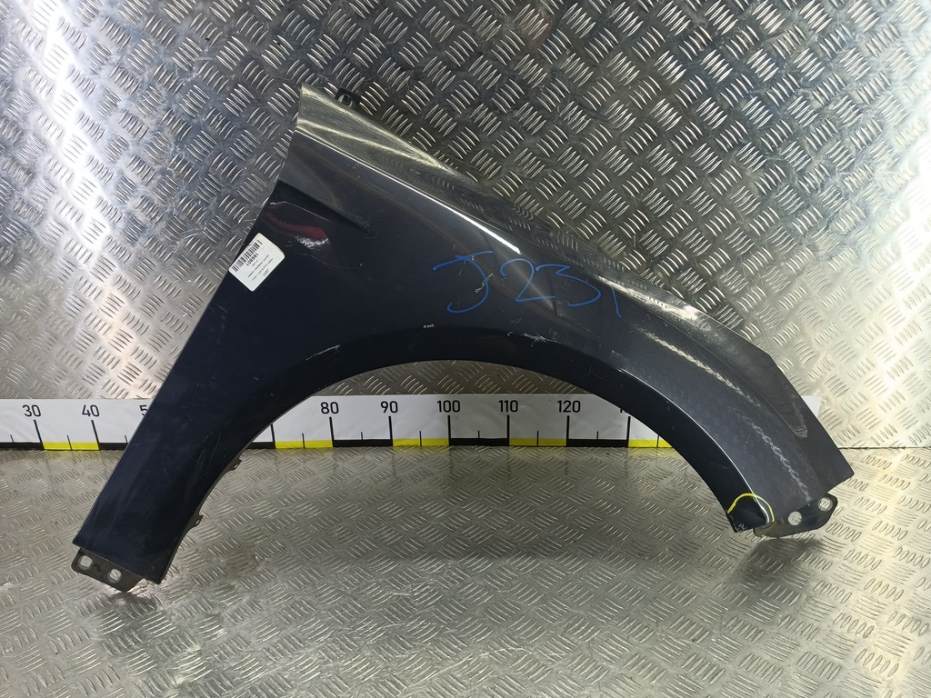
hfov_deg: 73.9
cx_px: 466
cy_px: 349
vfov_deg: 58.9
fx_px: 619
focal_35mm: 23
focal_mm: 4.11
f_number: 1.6
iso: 137
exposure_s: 1/50
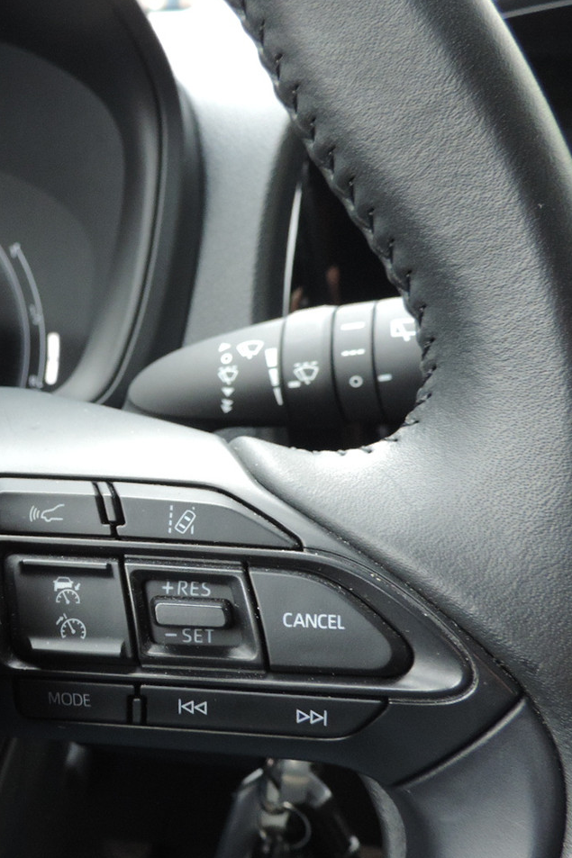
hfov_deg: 29.2
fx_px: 1049
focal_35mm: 44
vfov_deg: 44.4
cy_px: 475
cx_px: 49
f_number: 3.1
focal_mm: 4.9
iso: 400
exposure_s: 1/30
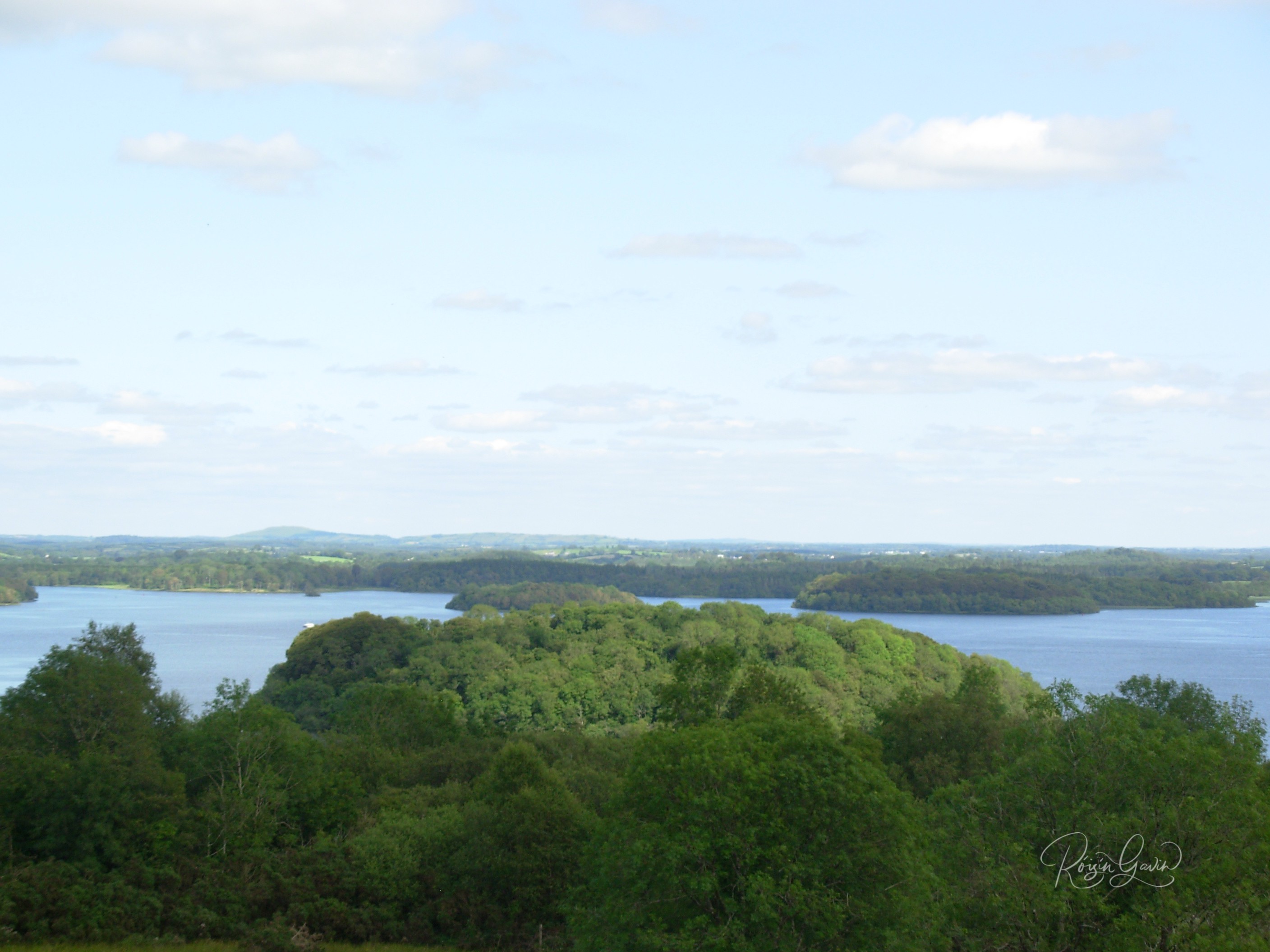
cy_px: 476
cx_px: 635
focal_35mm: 82
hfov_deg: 23.8
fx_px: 3008
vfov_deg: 18.0
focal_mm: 13.5
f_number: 3.7
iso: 50
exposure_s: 1/443
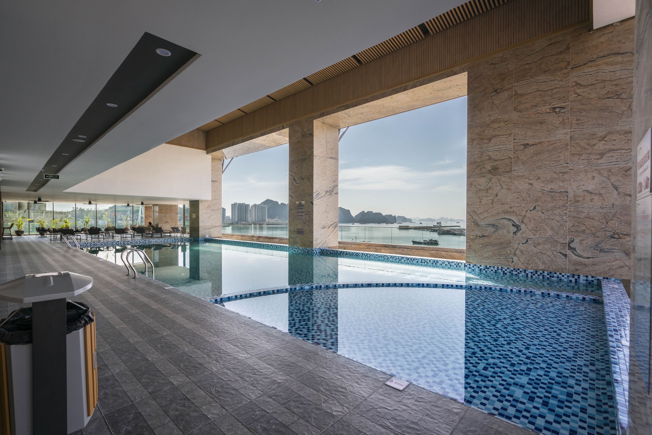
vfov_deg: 73.8
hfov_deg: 96.7
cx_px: 326
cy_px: 218
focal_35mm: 16
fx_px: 290
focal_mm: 16
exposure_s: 1/500
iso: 200
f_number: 7.1
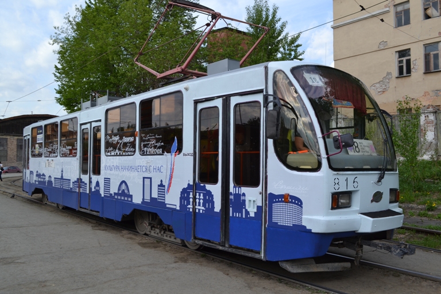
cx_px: 220
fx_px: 367
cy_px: 147
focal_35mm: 30
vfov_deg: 43.6
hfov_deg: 61.9
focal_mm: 20
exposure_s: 1/200
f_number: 7.1
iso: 100
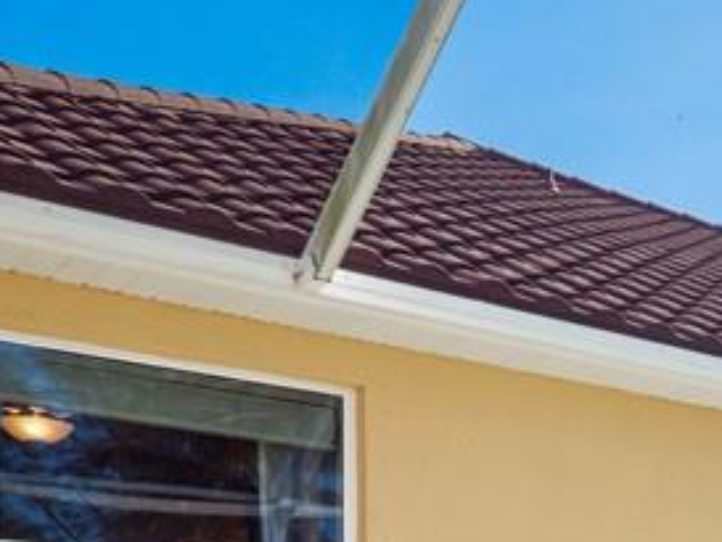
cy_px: 706
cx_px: 1156
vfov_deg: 22.0
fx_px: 1252
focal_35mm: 60
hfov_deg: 23.6
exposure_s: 1/100
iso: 200
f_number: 7.1
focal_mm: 8
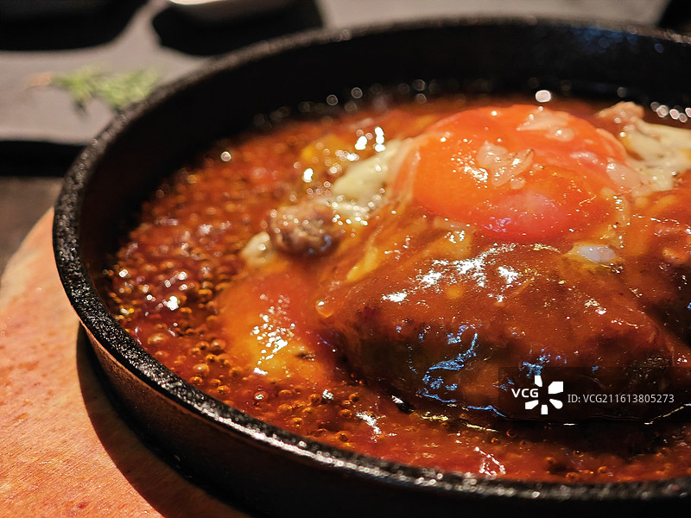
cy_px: 259
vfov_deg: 19.6
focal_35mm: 75
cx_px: 346
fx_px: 1497
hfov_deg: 26.0
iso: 500
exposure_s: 1/50
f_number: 1.8
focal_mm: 12.28
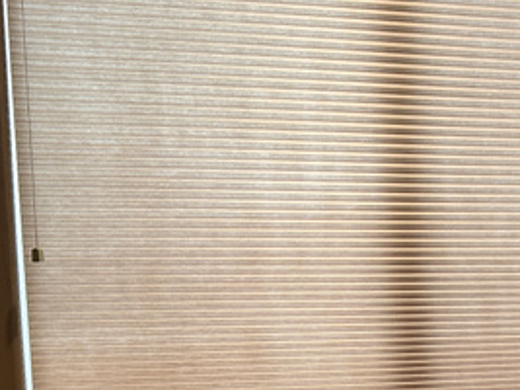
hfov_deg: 19.7
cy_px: 448
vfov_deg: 15.5
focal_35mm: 92
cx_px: 672
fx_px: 1381
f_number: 1.78
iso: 160
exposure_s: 1/120
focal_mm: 6.86
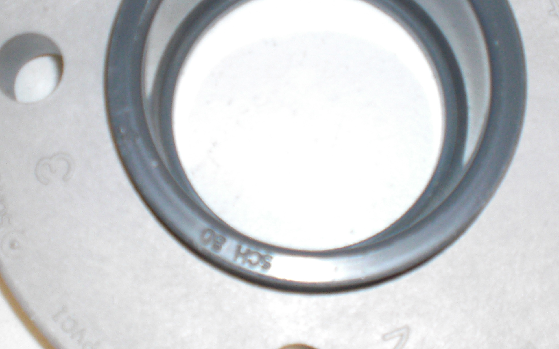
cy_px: 98
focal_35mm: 68
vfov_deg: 19.0
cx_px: 309
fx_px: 1036
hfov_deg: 30.2
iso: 200
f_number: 3.1
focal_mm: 6.3
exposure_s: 1/60
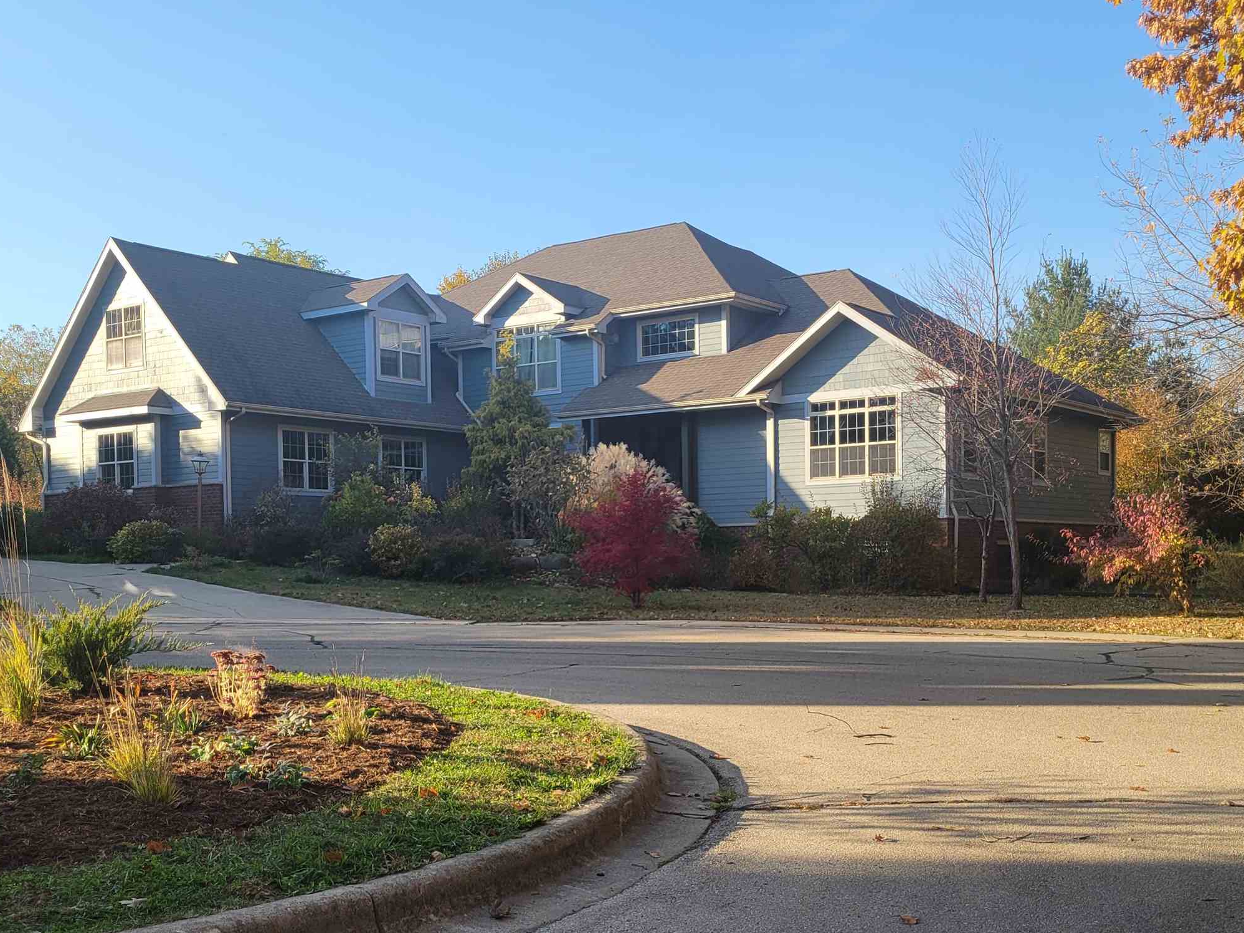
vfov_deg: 35.6
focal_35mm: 40
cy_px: 617
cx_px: 730
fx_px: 1438
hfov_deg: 46.6
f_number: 1.8
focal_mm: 5.4
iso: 40
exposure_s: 1/929
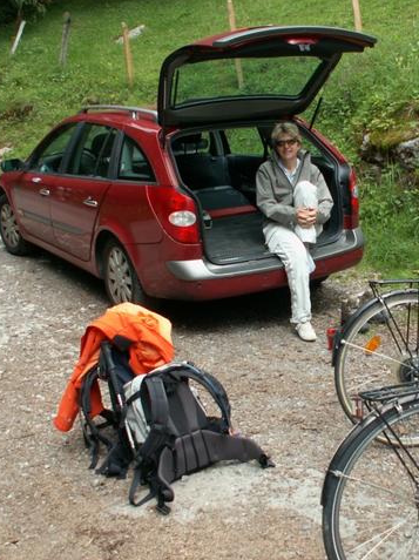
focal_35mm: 47
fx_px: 760
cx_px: 325
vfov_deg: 40.5
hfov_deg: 30.2
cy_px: 279
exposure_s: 1/60
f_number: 3.5
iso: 50
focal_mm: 5.86
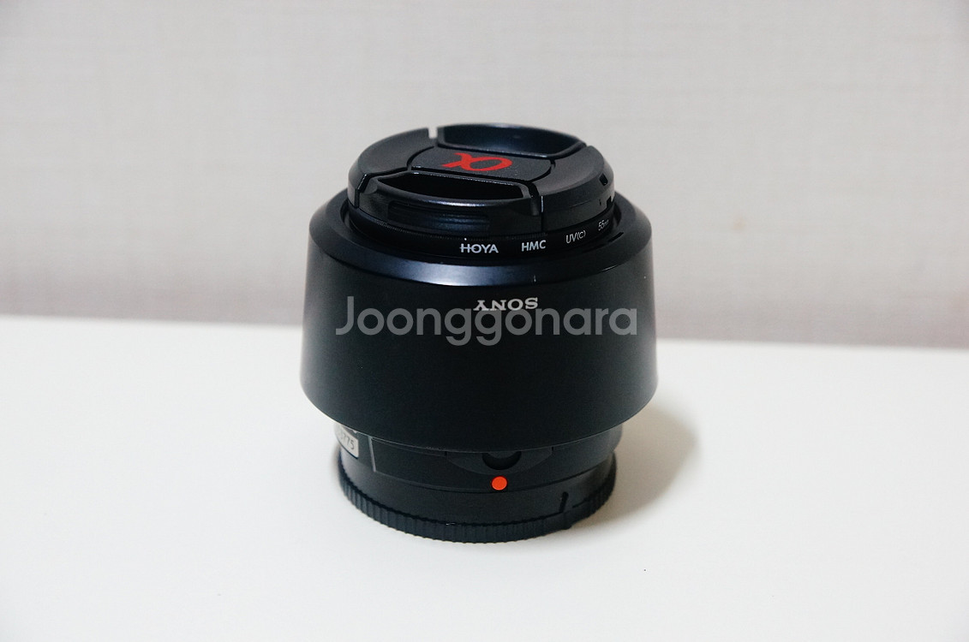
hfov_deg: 29.9
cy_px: 321
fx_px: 1814
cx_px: 484
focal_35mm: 68
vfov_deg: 20.1
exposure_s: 1/80
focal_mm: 45
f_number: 4.5
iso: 2000
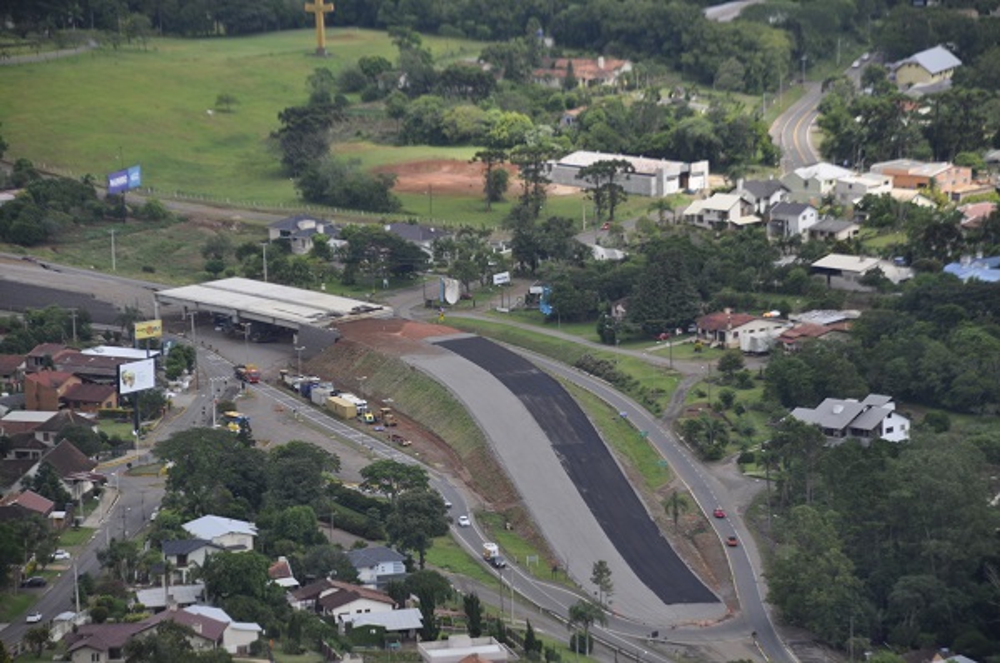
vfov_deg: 6.8
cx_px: 500
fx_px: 5616
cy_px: 332
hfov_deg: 10.2
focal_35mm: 202
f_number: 5.6
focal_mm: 135
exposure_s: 1/500
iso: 220
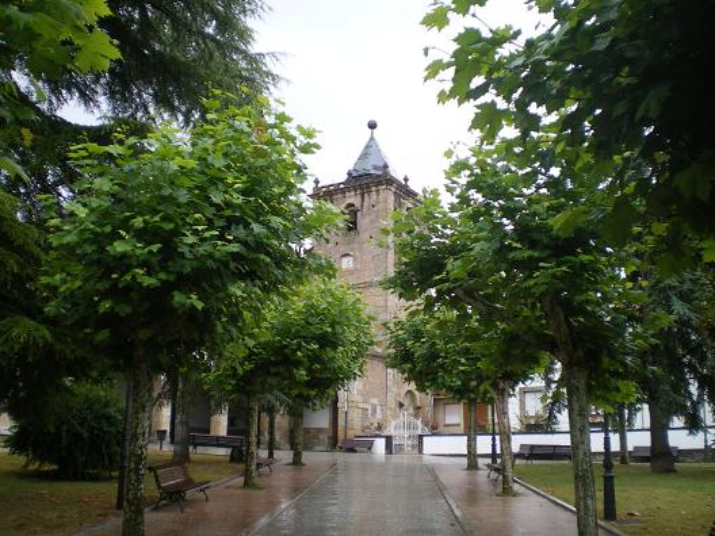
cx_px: 358
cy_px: 268
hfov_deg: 49.0
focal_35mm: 38
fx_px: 785
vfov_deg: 37.7
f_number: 3.1
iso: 64
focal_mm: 6.3
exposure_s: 1/100
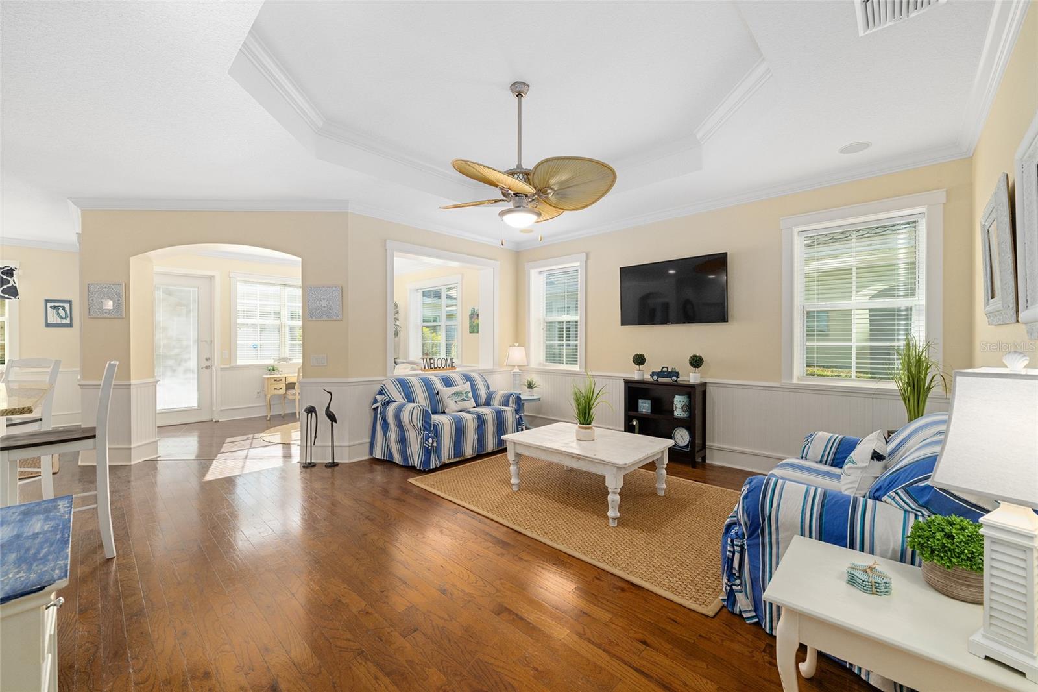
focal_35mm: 14
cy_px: 346
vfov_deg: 81.2
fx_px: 404
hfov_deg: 104.3
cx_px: 519
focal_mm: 14
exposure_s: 1/30
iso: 320
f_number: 8
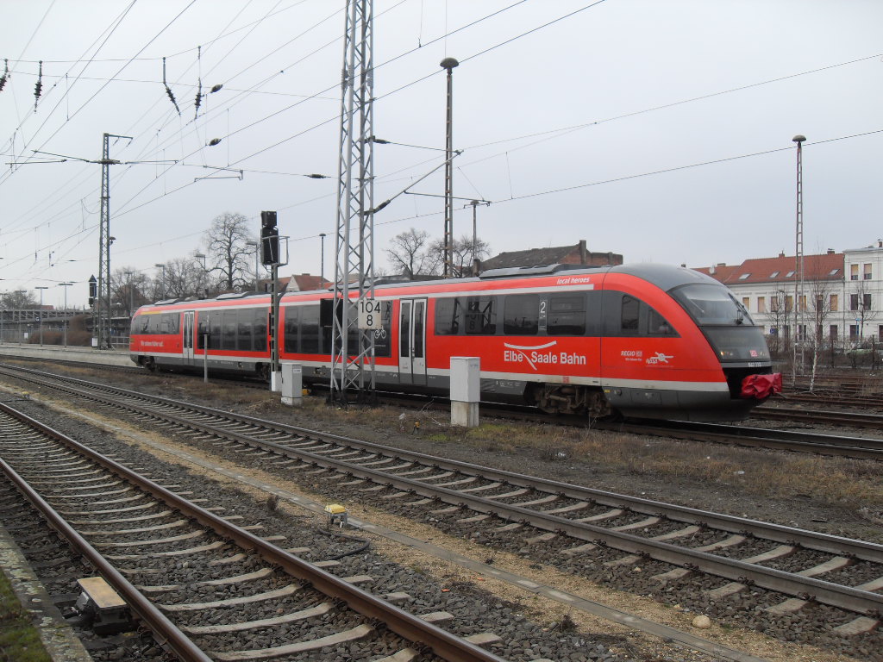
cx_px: 442
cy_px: 331
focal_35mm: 34
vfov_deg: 41.8
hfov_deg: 54.0
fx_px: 867
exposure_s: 1/250
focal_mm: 6.3
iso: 80
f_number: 2.8
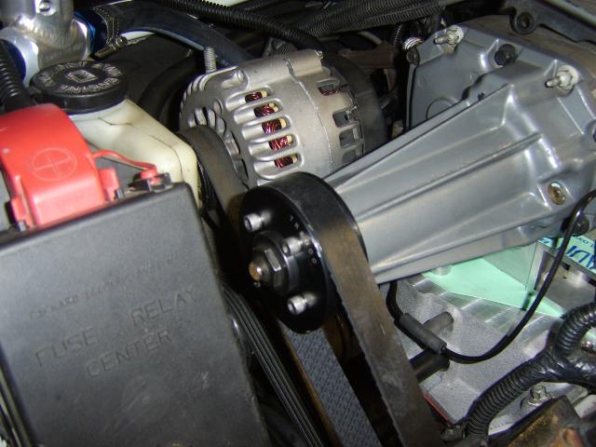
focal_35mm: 31
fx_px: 534
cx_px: 298
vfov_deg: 45.4
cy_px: 224
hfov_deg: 58.4
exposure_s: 1/30
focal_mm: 8.13
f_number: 2.7
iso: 141
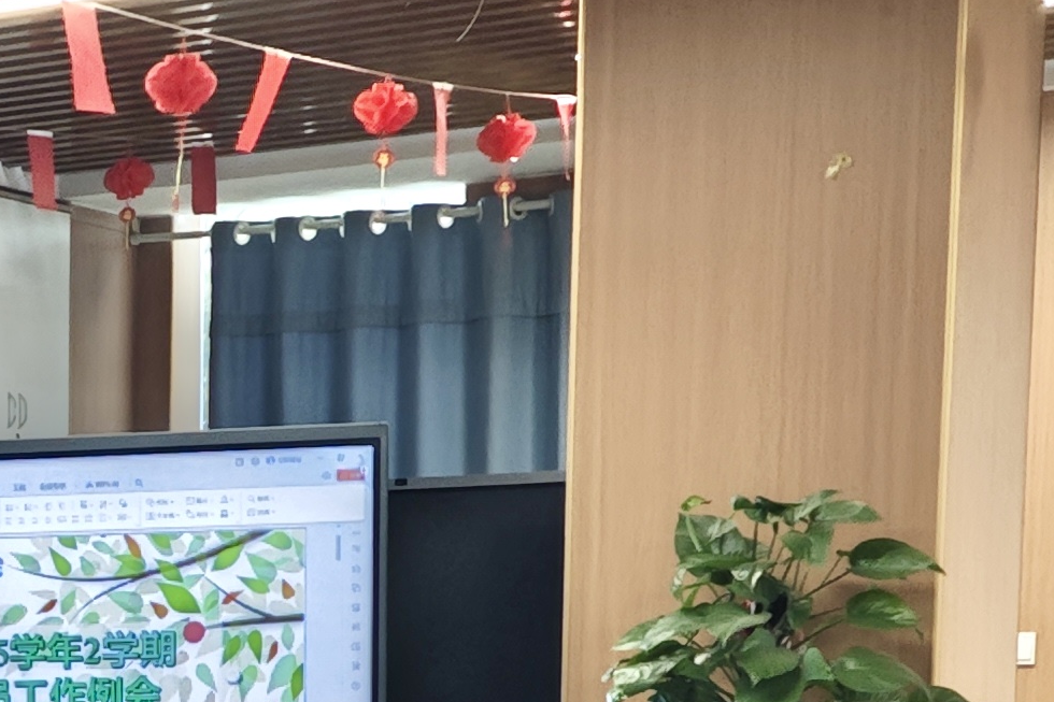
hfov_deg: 18.8
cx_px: -338
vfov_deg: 13.0
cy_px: 1036
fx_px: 2927
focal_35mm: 100
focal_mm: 6.55
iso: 800
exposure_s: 1/50
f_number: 1.6
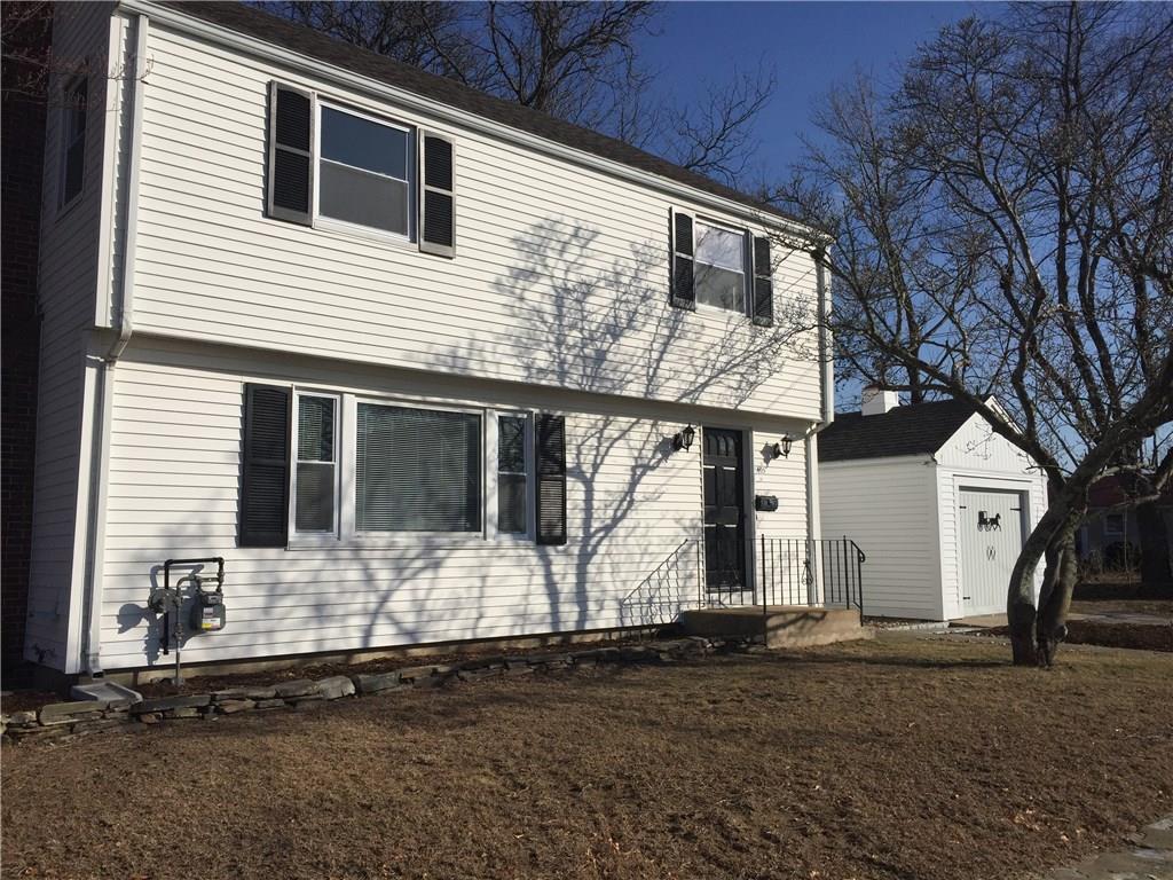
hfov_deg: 61.7
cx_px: 586
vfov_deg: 48.2
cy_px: 440
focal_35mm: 29
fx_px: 983
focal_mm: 4.15
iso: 32
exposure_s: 1/5650
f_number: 2.2
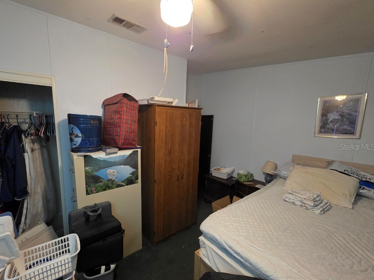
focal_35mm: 14
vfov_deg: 85.6
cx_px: 175
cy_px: 146
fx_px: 151
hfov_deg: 101.9
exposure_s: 1/60
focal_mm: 2.2
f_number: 1.9
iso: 640
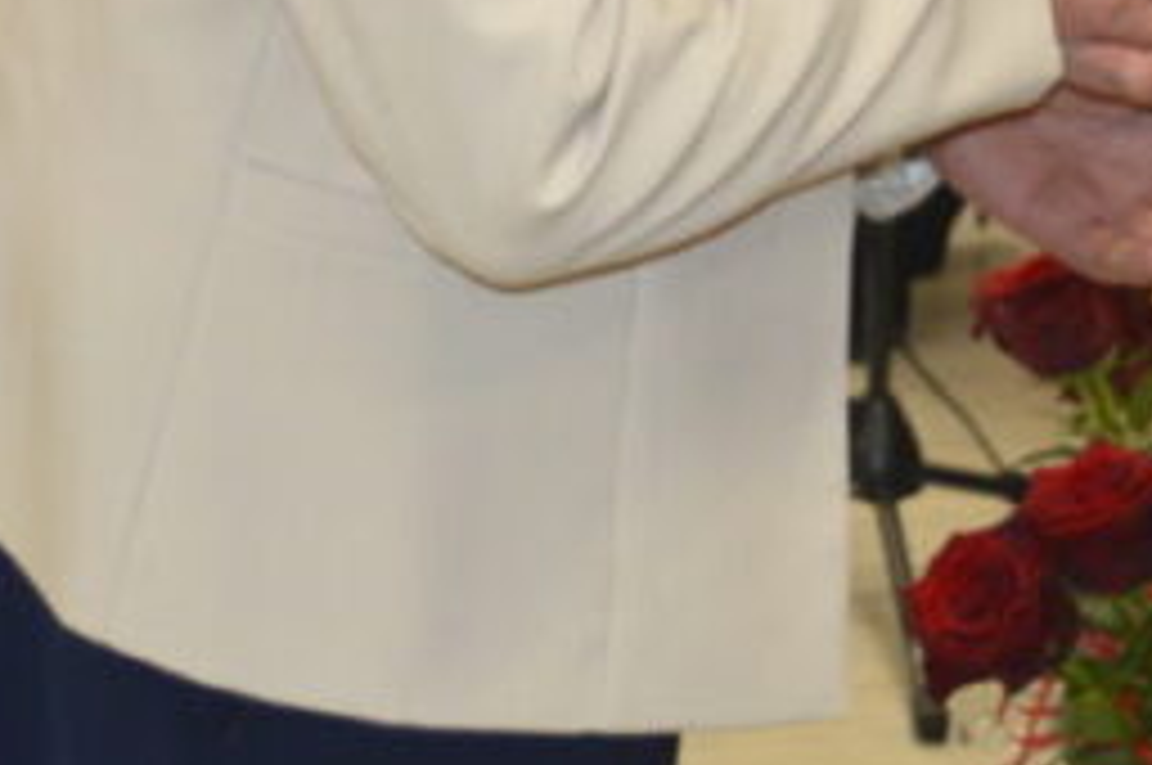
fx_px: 5177
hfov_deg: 12.6
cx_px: 896
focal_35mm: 162
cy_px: -664
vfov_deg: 8.1
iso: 800
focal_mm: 27
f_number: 4
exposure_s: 1/60
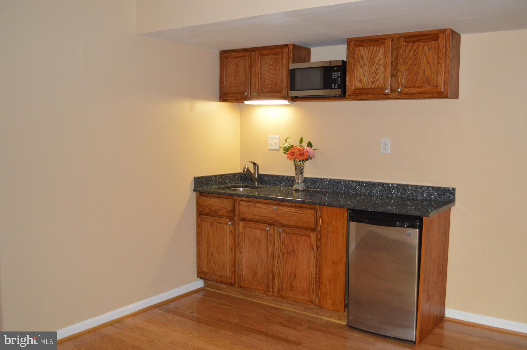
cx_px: 264
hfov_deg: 57.3
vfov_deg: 39.9
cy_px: 175
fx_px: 483
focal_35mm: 33
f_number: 3.8
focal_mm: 22
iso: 1600
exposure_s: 1/60
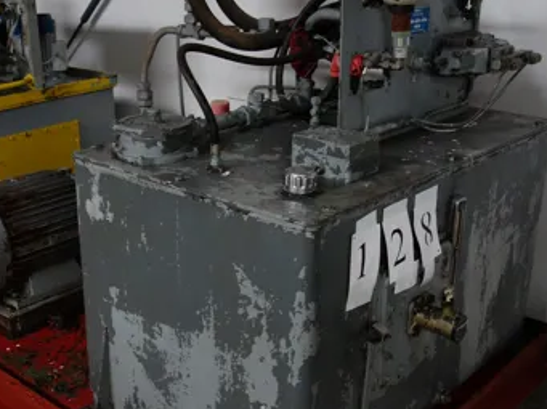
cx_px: 209
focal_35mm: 49
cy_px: 196
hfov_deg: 38.7
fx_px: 773
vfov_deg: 29.6
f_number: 1.8
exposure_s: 1/30
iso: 400
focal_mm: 10.4
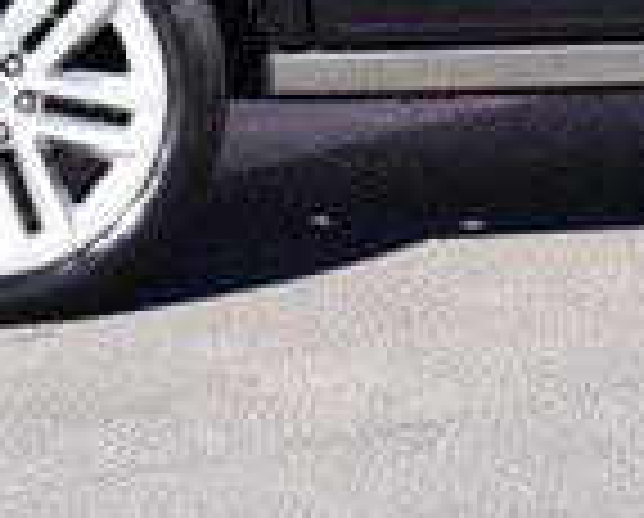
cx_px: 567
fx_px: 4316
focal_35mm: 226
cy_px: -207
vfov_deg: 6.8
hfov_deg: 8.5
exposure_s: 1/250
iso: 400
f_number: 10
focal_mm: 36
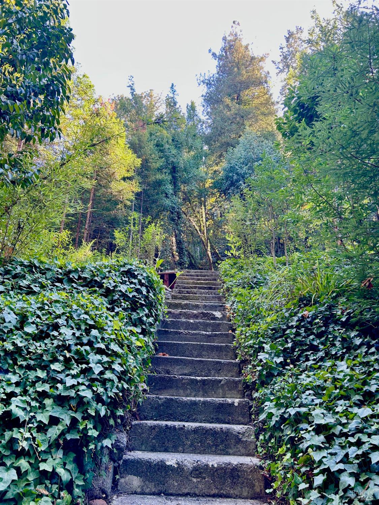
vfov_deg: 67.3
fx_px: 380
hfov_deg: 53.1
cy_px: 252
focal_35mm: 26
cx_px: 190
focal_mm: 5.7
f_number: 1.5
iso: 64
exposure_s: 1/121
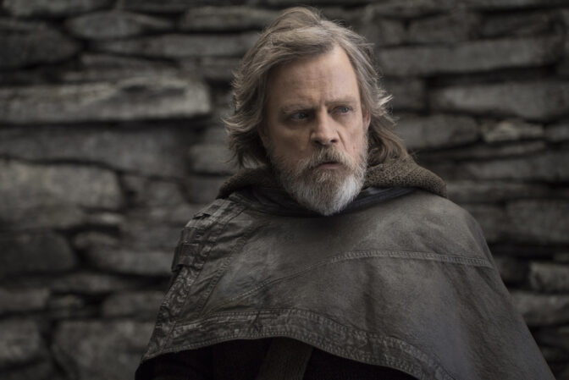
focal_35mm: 135
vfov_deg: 10.2
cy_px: 190
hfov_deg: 15.2
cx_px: 284
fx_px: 2135
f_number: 4
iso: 1250
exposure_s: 1/160
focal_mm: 135
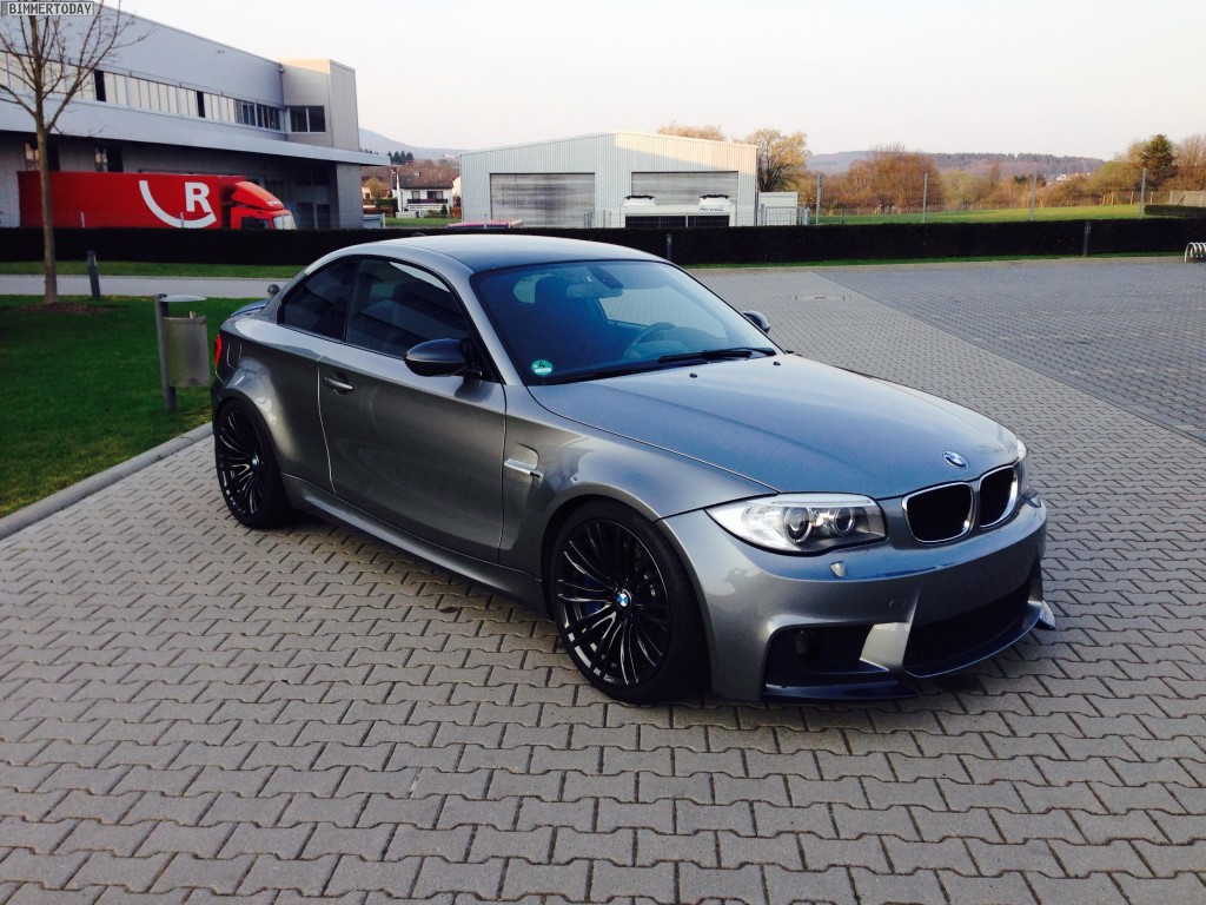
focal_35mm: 33
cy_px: 452
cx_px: 603
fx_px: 1150
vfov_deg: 42.9
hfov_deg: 55.4
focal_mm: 4.12
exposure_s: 1/245
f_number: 2.4
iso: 50
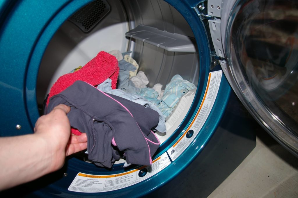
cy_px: 99
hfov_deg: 62.0
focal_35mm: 30
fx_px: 248
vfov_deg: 43.5
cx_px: 149
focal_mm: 20
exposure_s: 1/125
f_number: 4
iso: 200
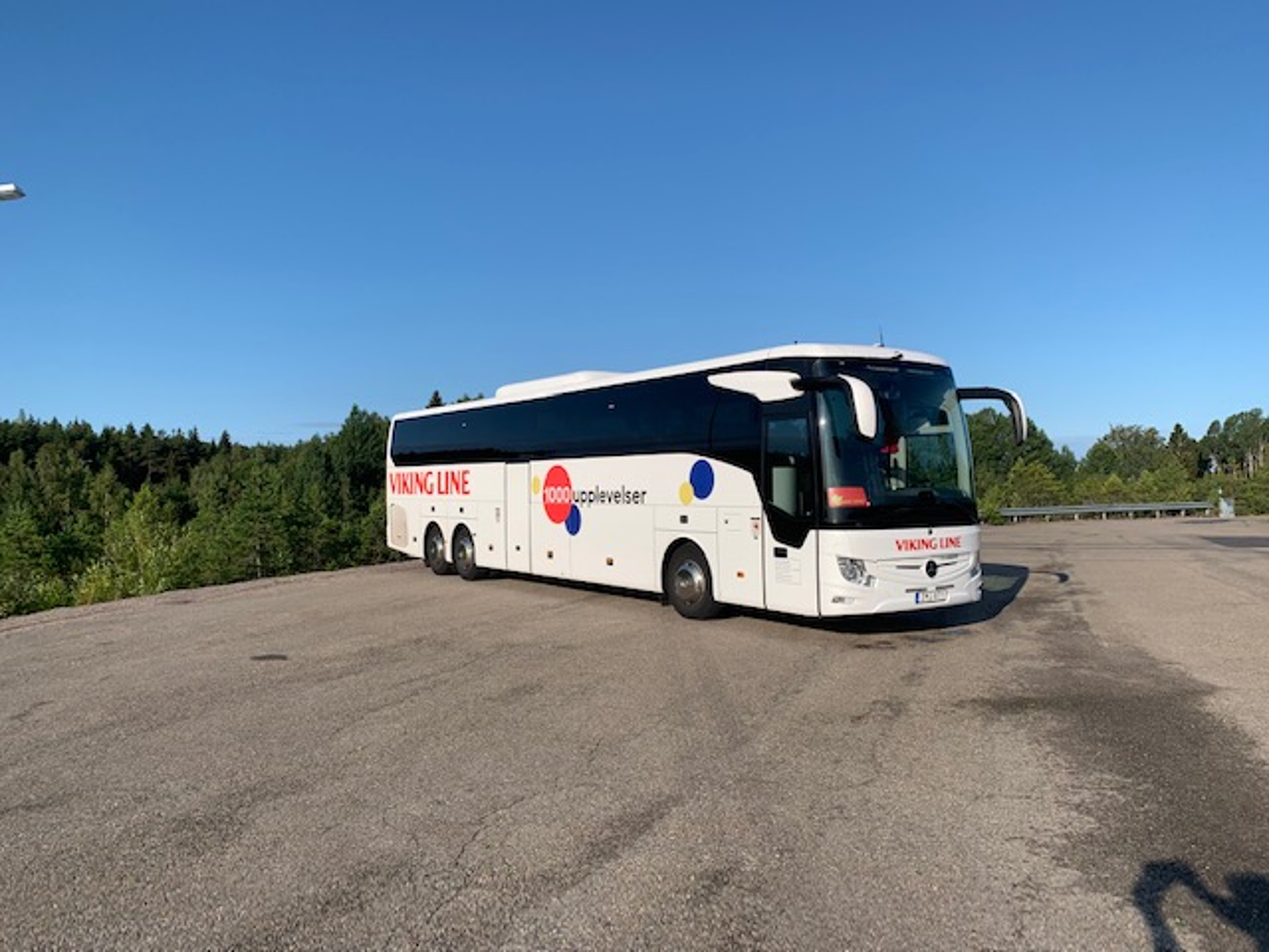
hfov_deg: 67.3
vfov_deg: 53.1
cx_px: 634
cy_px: 476
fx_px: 953
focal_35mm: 26
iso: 25
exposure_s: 1/2611
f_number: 1.8
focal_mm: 4.25
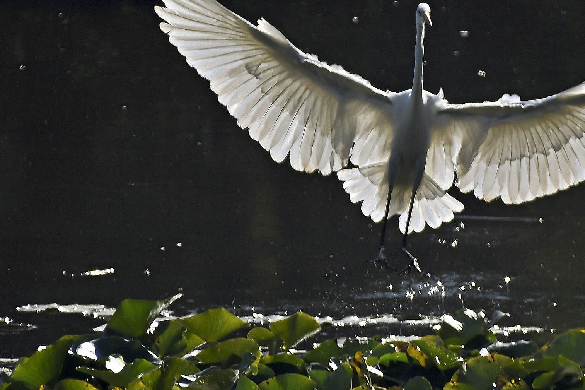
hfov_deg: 2.2
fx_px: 15466
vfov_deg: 1.4
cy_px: 137
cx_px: 418
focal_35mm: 952
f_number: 6.3
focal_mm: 400
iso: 125
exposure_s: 1/400
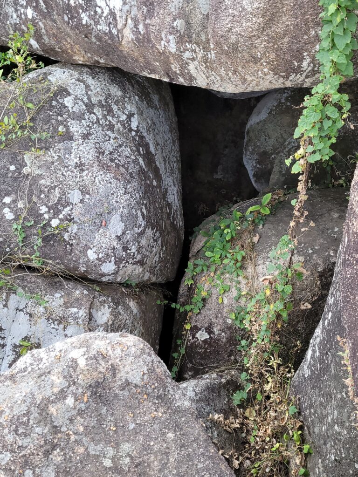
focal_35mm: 26
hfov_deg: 53.1
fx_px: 359
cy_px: 238
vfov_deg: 67.3
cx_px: 179
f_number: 1.8
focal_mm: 5.4
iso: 50
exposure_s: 1/60
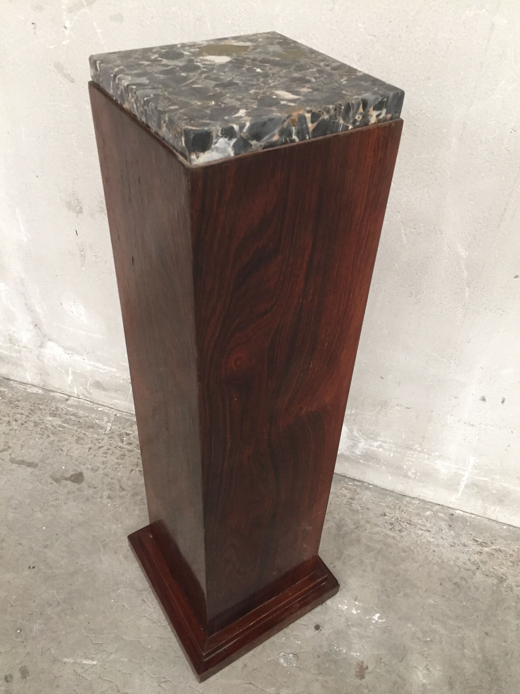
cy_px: 347
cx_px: 260
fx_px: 581
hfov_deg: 48.2
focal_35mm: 29
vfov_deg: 61.7
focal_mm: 4.15
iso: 250
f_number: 2.2
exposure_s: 1/33
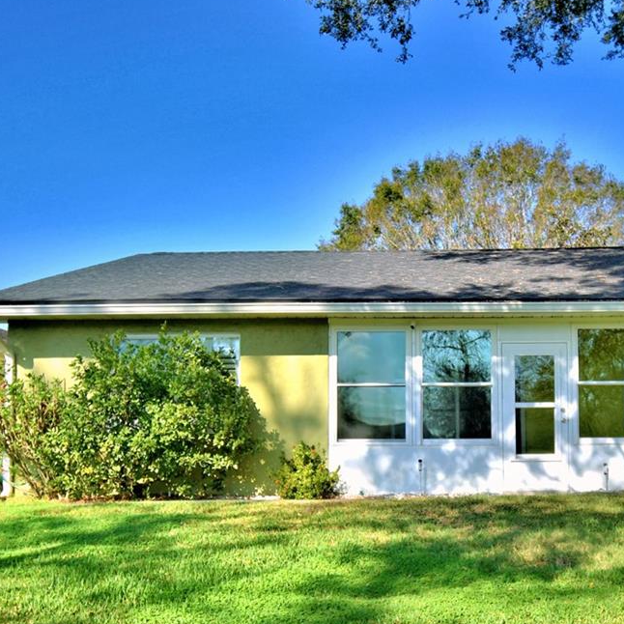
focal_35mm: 40
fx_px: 816
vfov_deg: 41.5
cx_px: 427
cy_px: 392
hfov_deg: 41.2
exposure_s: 1/800
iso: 100
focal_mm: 13
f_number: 4.8
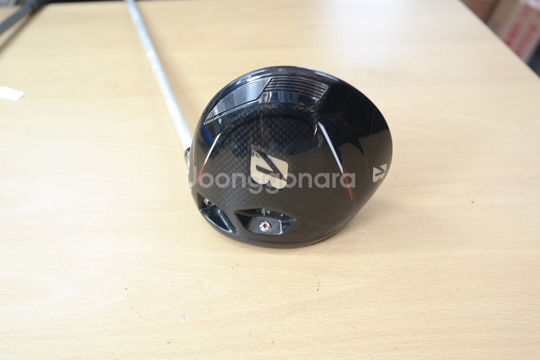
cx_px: 270
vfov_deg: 43.6
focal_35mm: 30
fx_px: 450
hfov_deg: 61.9
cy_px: 180
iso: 400
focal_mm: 20
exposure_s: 1/30
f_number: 3.5
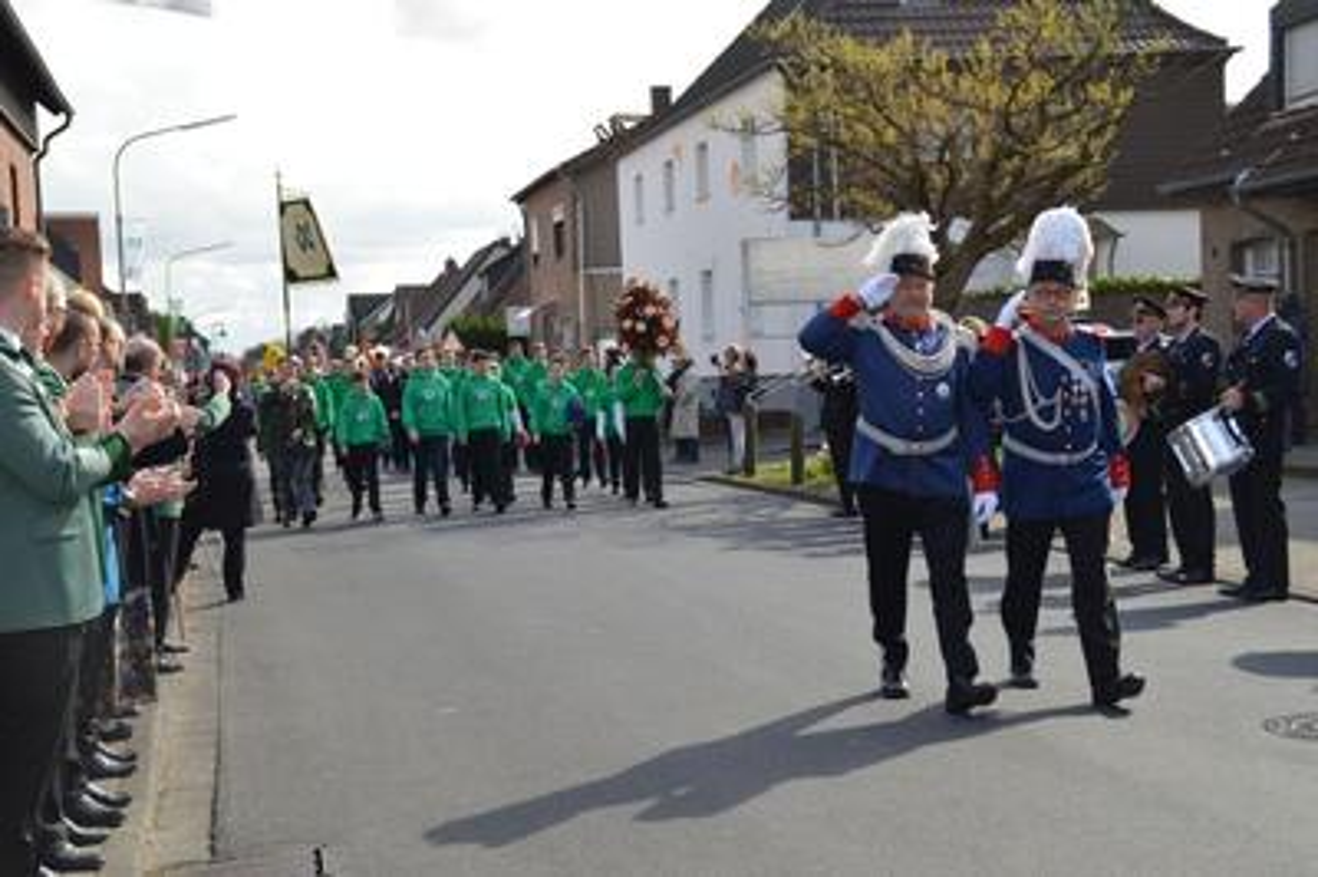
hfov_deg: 35.1
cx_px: 659
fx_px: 2085
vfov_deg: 23.7
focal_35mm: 57
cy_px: 438
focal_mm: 38
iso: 100
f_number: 8
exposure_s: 1/200
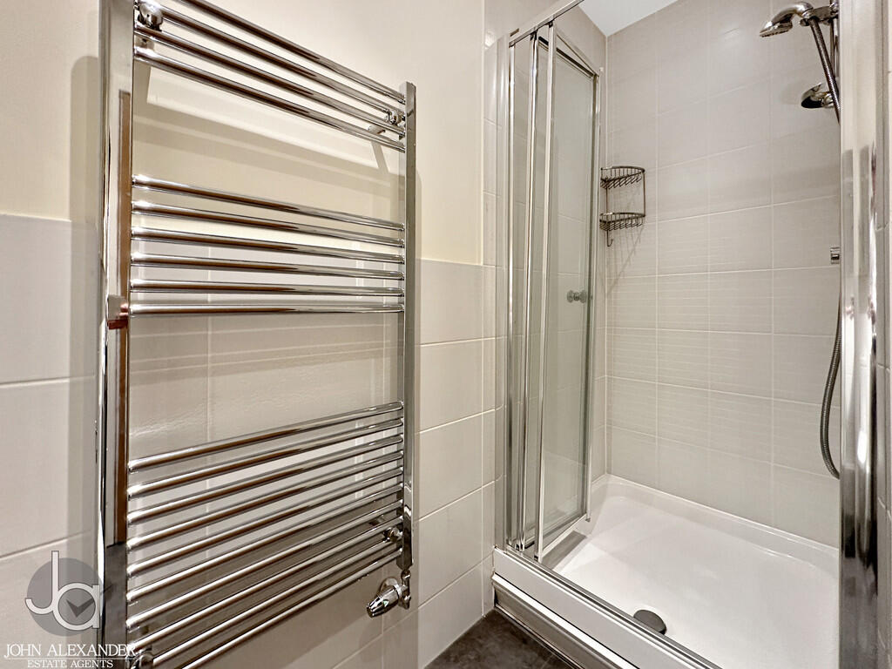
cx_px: 446
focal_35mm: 14
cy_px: 334
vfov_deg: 85.7
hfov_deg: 102.1
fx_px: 361
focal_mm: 2.22
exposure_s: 1/50
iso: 500
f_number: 2.2
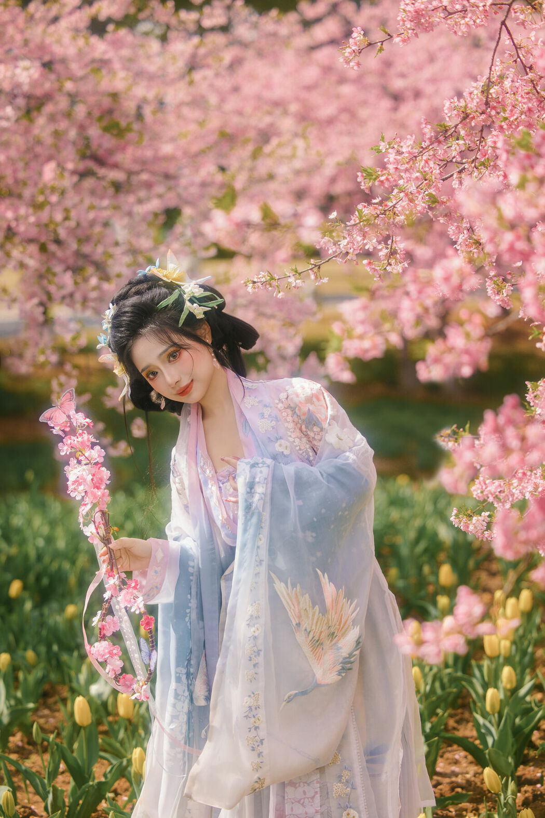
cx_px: 272
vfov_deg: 20.6
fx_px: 2248
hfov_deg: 13.8
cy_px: 409
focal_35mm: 99
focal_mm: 100
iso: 100
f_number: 2.8
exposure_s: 1/800
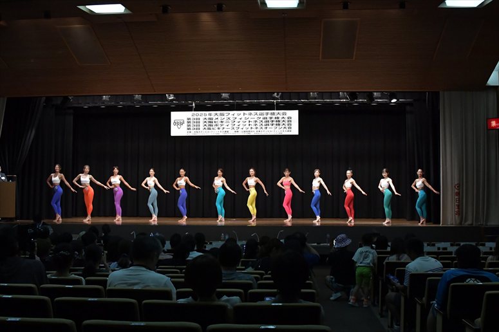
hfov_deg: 46.4
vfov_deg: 31.9
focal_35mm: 42
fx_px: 582
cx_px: 250
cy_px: 166
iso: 5000
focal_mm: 28
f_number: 5.6
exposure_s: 1/400
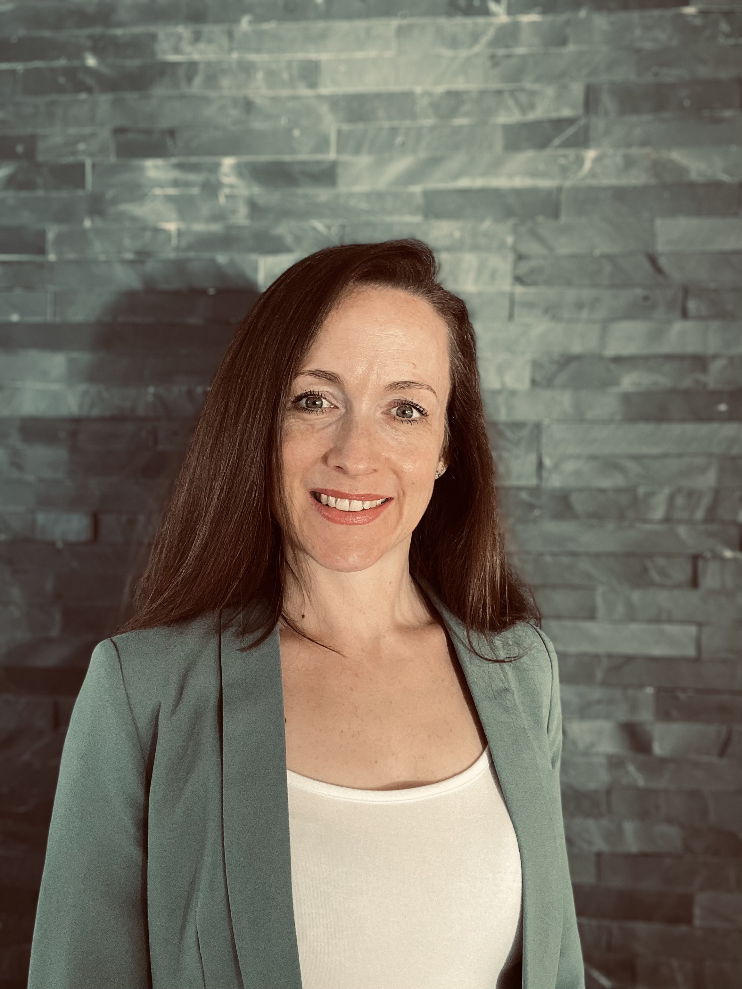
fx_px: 857
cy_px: 494
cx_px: 371
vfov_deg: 60.0
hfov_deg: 46.8
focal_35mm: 30
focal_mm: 2.71
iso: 100
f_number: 2.2
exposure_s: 1/60
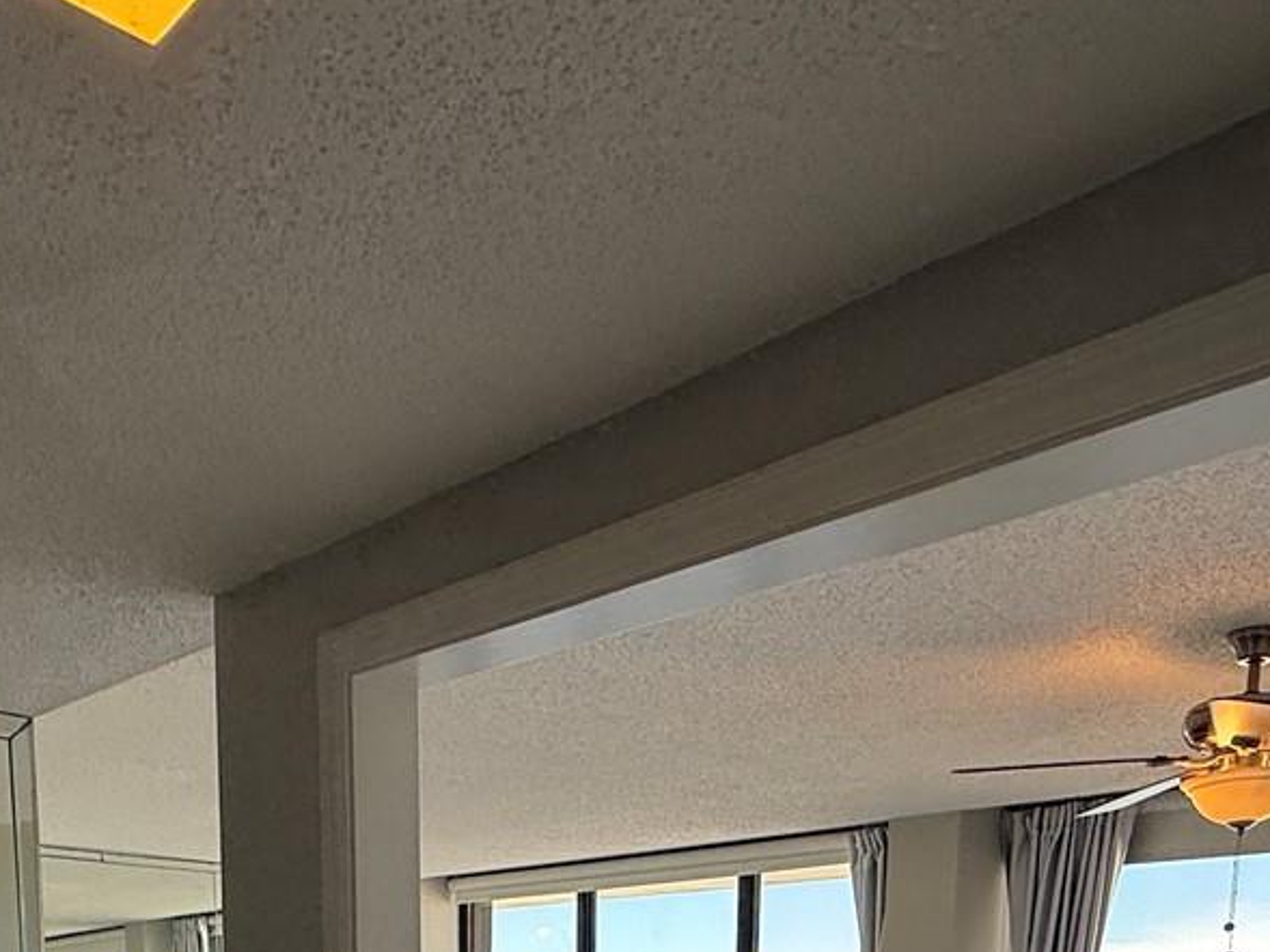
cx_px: 595
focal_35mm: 38
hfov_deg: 48.9
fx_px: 1394
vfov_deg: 29.4
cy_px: 1275
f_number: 2.2
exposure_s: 1/218
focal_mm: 2.22
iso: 64
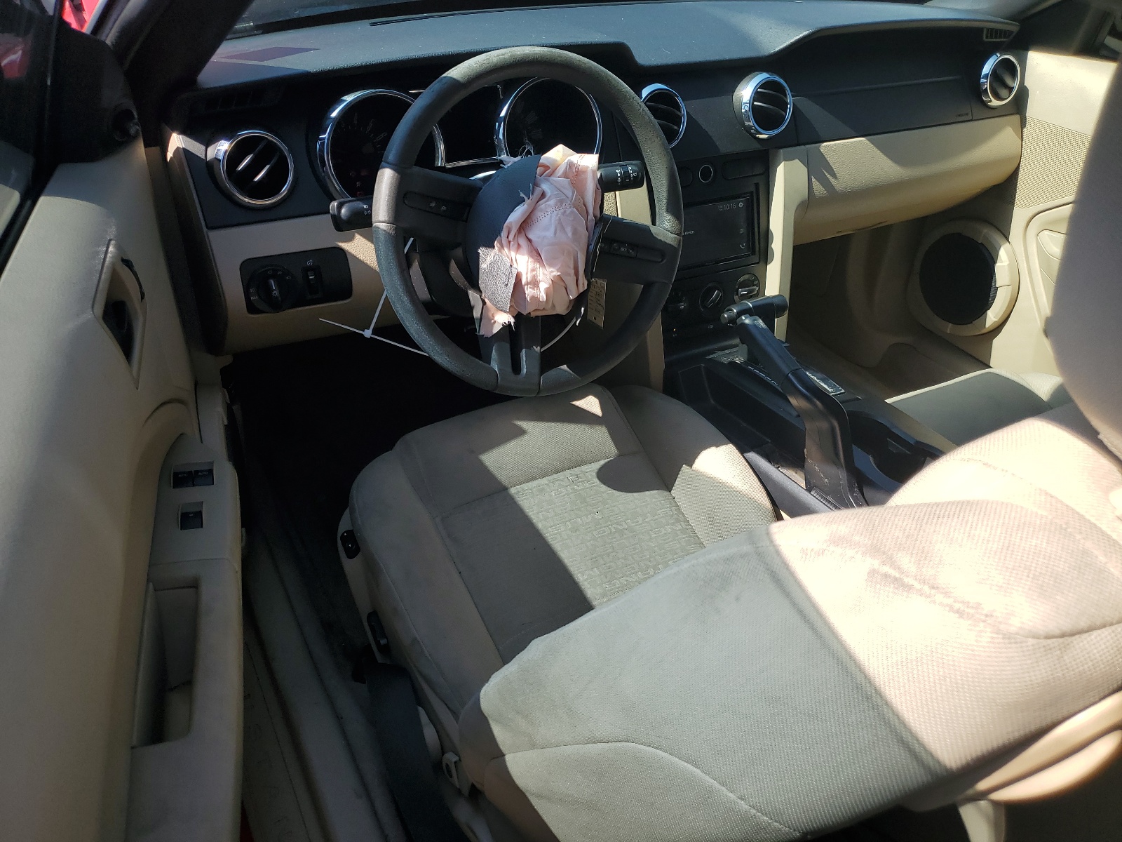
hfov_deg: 67.3
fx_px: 843
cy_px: 421
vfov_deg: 53.1
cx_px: 561
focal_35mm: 26
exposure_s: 1/1250
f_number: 1.5
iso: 50
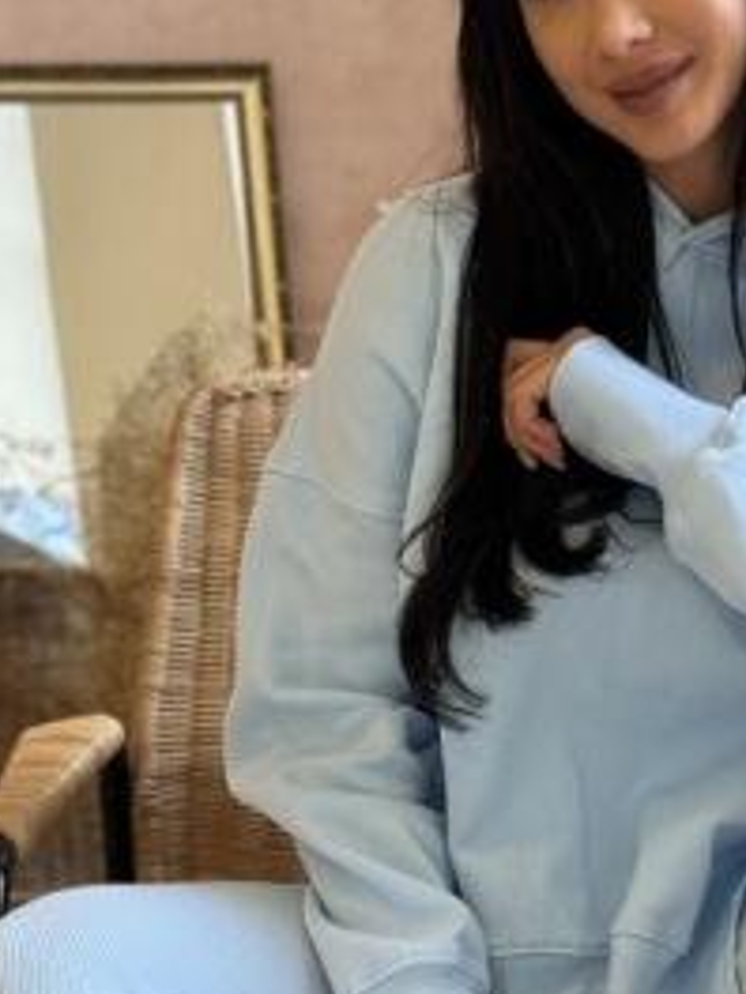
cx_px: 550
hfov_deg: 12.2
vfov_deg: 16.2
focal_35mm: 121
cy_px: 768
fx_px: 3477
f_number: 1.78
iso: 125
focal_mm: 6.86
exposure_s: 1/100
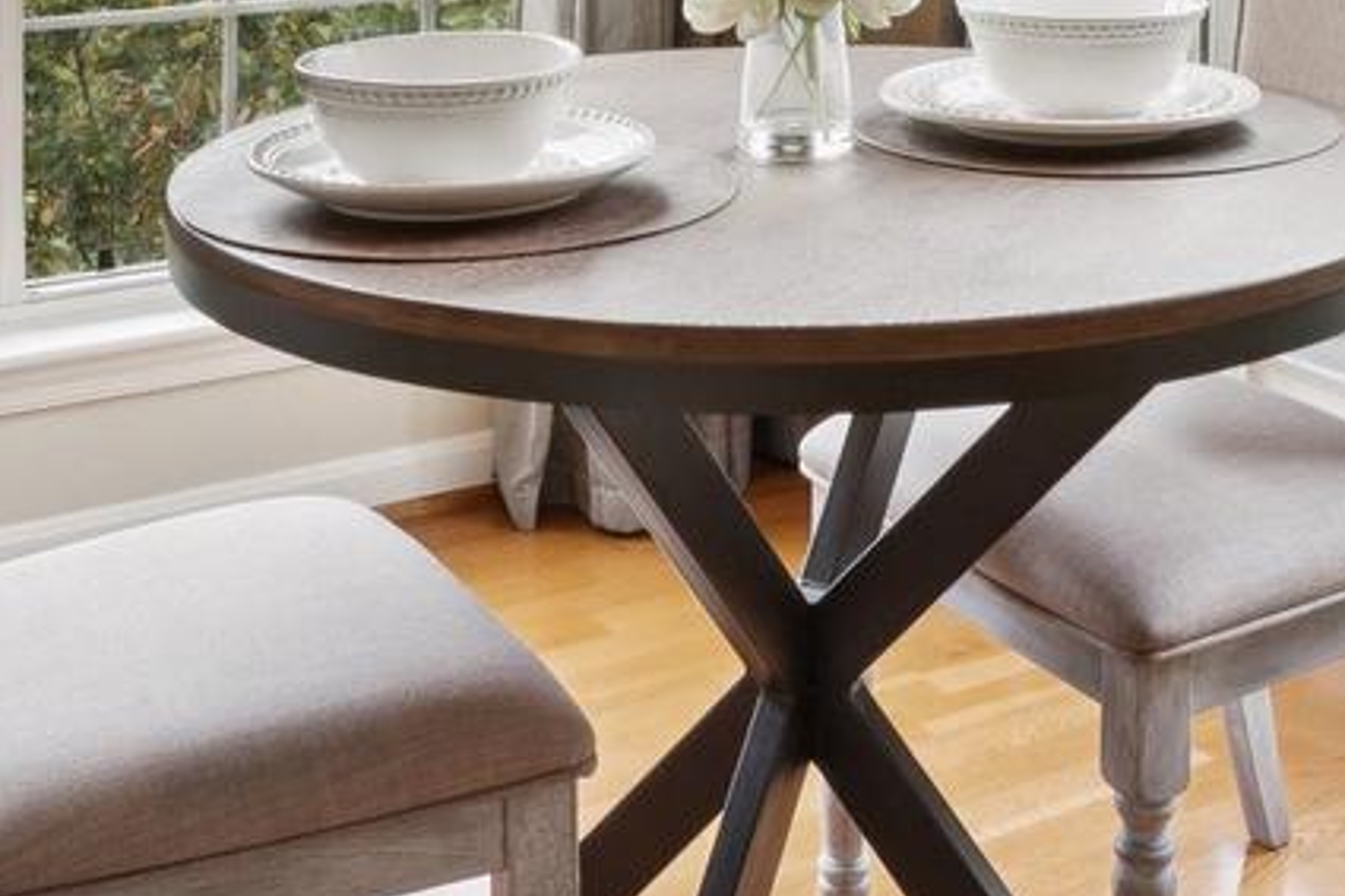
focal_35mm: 61
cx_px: 807
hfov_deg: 32.8
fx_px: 2278
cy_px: -358
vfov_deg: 19.9
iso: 200
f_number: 9
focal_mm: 12.3
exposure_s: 1/30
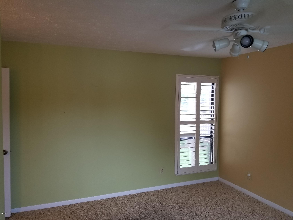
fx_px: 220
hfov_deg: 67.3
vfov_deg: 53.1
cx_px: 146
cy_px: 110
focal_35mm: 26
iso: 64
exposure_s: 1/60
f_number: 1.7
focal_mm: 4.25
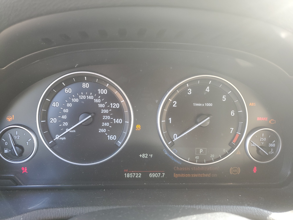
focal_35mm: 26
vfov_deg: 53.1
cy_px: 110
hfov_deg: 67.3
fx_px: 220
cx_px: 146
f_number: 1.5
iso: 82
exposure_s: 1/120
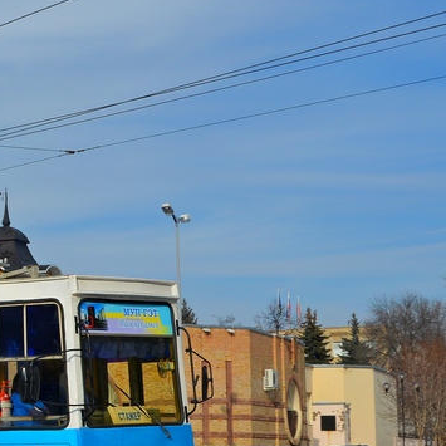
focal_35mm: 90
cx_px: -167
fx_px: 1318
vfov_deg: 19.2
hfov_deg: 17.7
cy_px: 256
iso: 100
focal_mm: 21
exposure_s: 1/400
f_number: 10
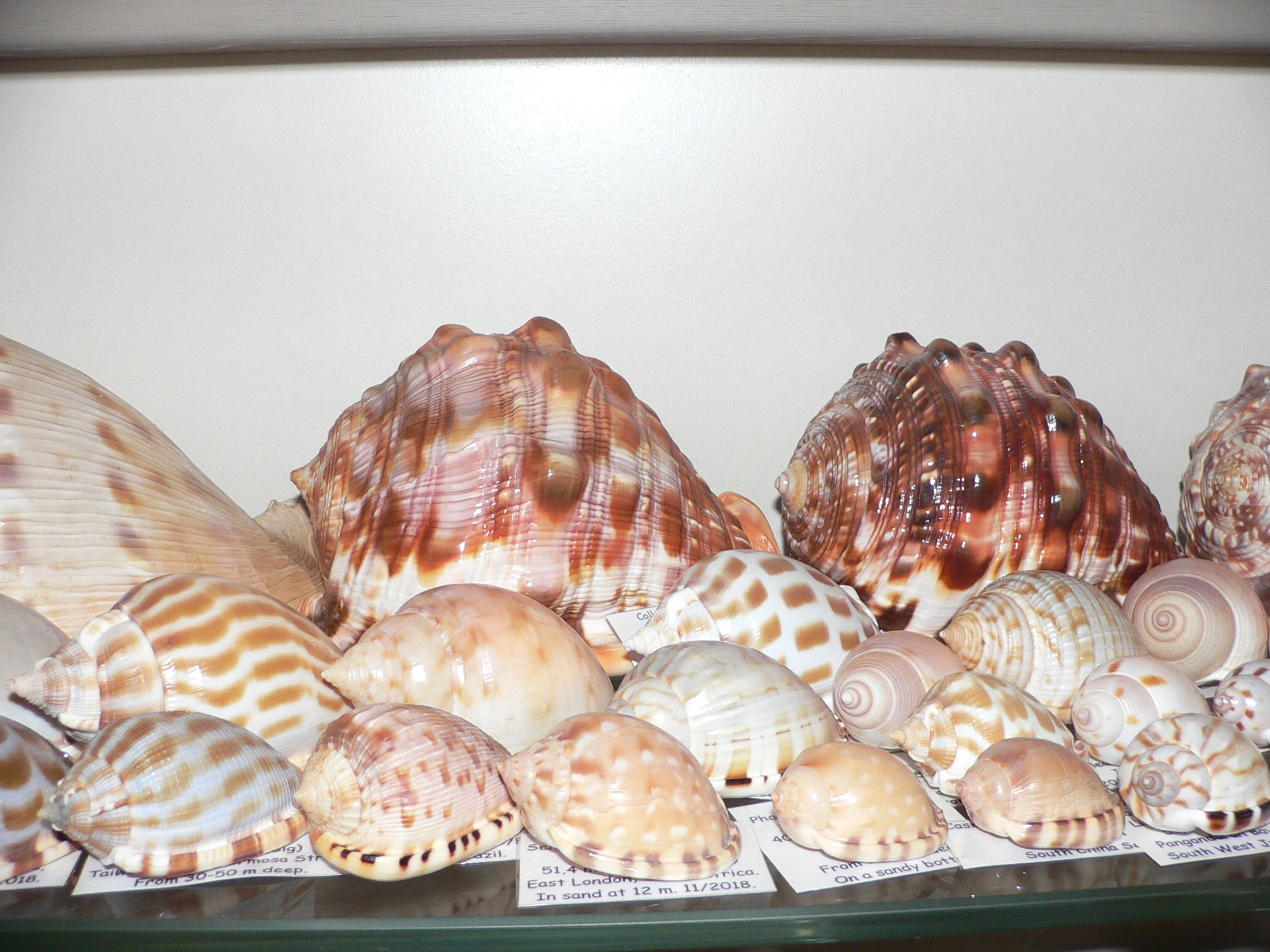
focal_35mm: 35
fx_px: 1284
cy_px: 476
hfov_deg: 52.6
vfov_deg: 40.7
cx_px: 635
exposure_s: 1/60
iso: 100
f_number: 2.8
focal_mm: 4.6
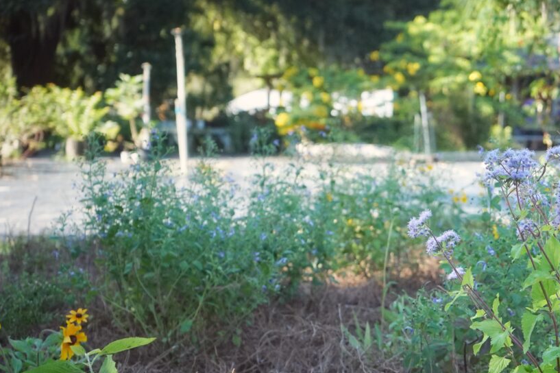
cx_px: 488
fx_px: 1228
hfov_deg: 25.0
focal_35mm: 79
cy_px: 230
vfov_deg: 17.2
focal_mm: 42
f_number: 5
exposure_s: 1/1250
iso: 2000
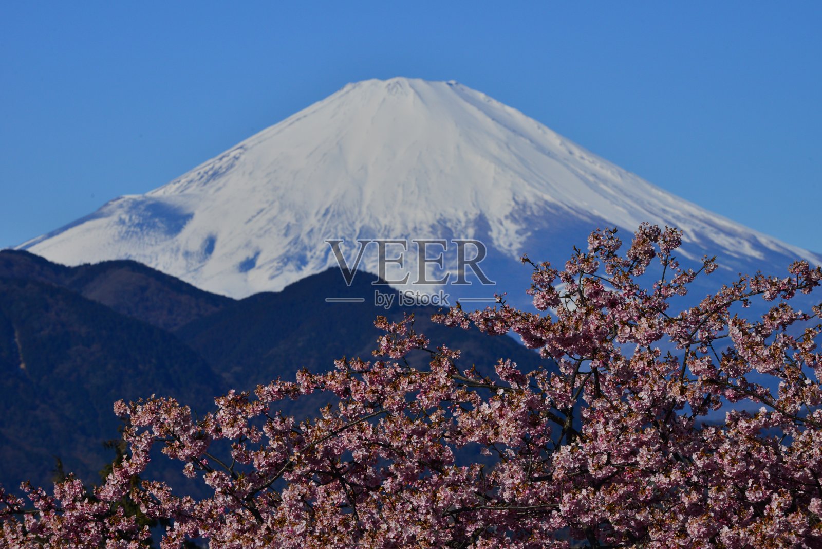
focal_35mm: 200
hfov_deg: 10.3
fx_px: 4568
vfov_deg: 6.9
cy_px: 274
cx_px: 411
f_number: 16
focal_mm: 200
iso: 400
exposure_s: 1/400
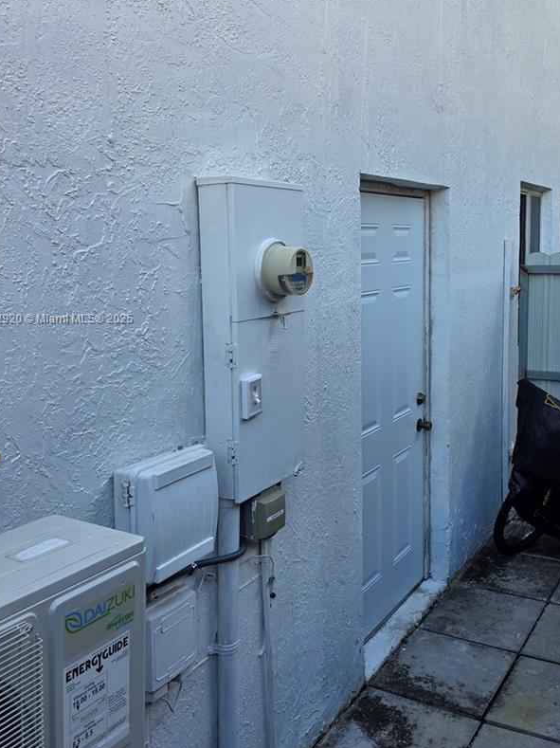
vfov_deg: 52.5
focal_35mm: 35
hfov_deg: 40.0
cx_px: 386
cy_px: 319
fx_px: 756
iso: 25
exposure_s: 1/359
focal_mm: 6.3
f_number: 1.7
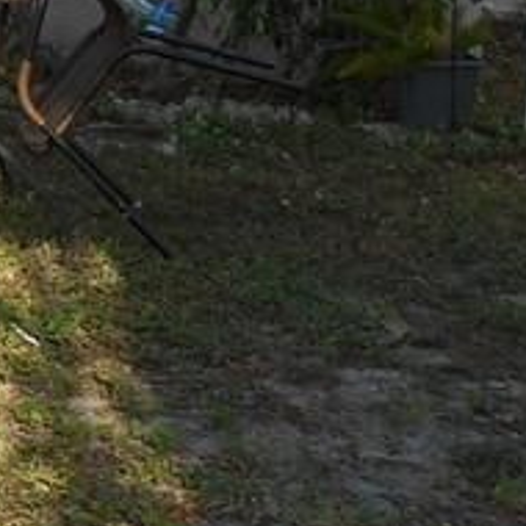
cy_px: -363
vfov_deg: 13.0
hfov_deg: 11.5
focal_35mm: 124
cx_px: -745
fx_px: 2132
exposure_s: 1/320
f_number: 3.4
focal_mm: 4.7
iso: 80
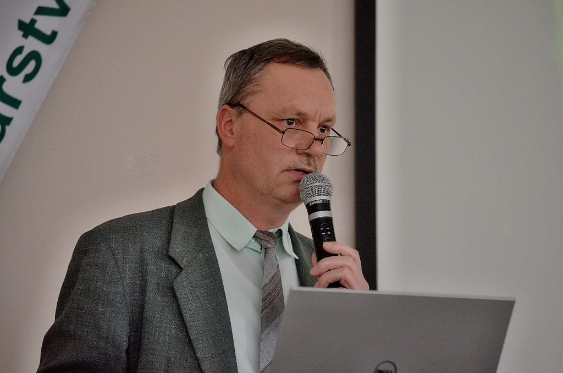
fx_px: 2856
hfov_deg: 11.3
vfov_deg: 7.5
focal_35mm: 183
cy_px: 186
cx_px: 282
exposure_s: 1/60
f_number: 4.8
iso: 3200
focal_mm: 122
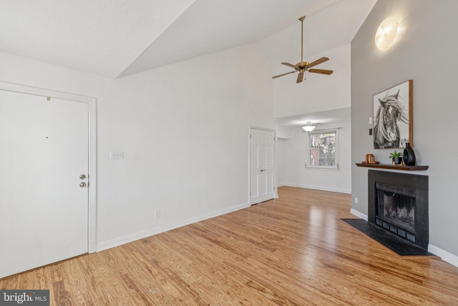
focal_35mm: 15
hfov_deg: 100.4
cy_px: 153
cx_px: 229
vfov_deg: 77.3
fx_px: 191
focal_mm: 10
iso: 250
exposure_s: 1/15
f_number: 9
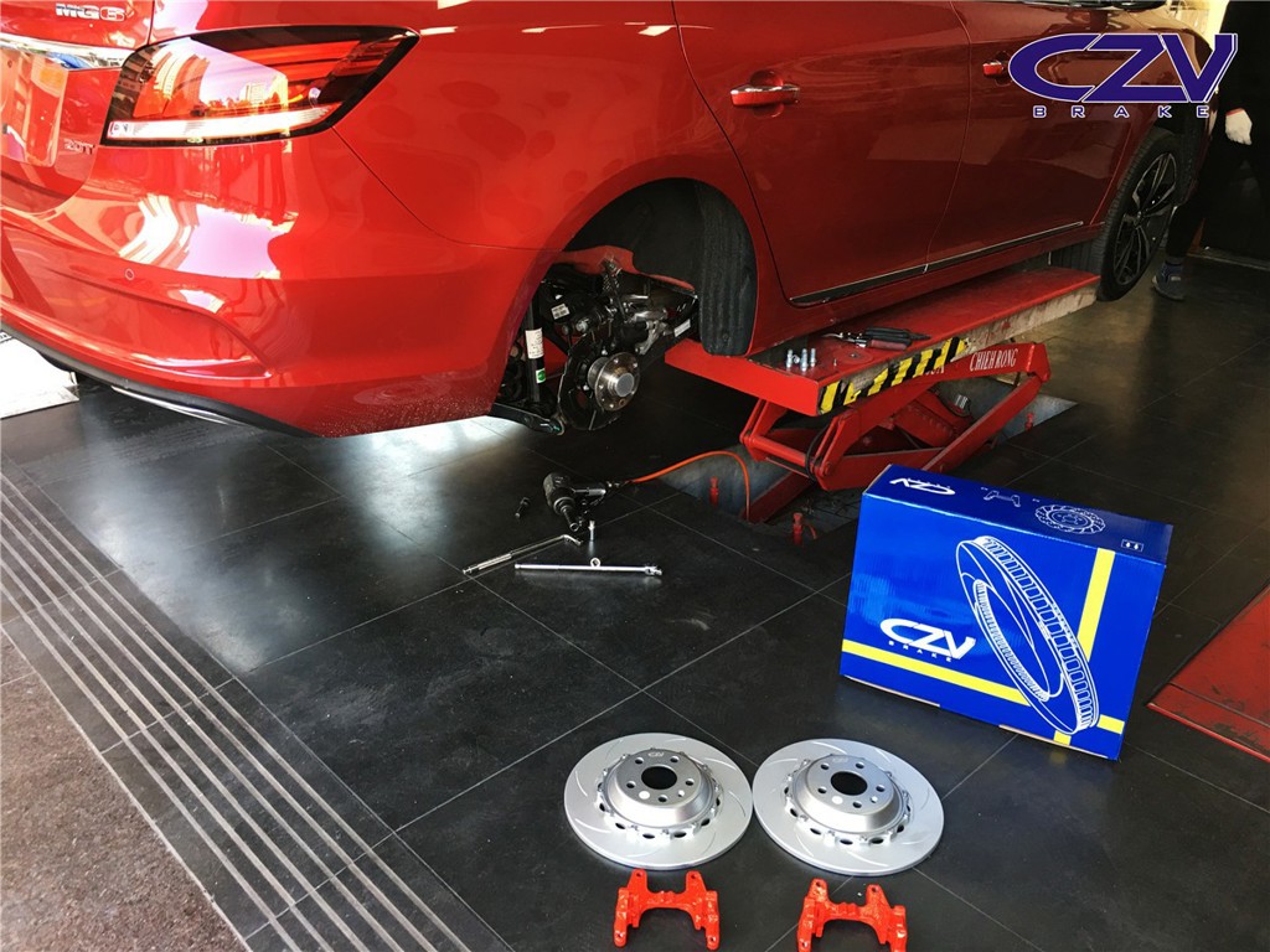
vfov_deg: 48.2
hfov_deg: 61.7
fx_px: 1064
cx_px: 635
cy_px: 476
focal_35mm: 29
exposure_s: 1/33
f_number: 2.2
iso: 40
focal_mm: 4.15
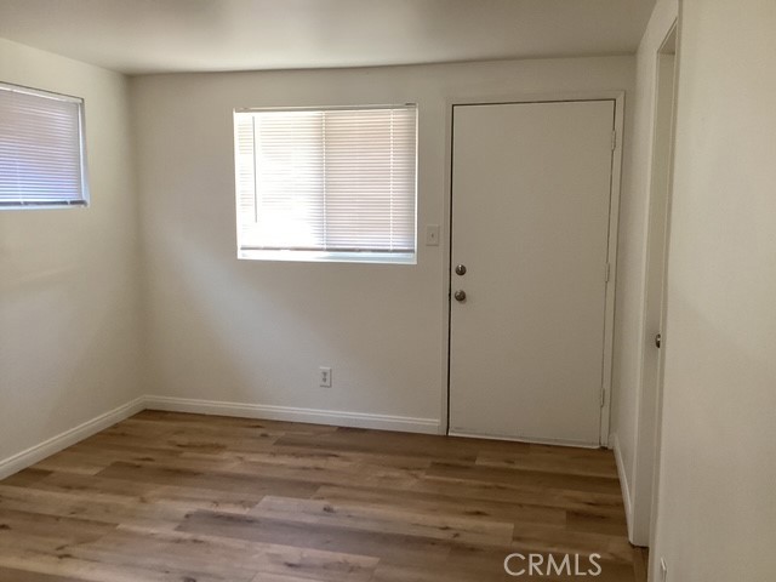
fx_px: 695
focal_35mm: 31
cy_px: 291
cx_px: 388
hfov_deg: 58.4
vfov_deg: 45.4
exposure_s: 1/60
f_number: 2.4
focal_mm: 3.3
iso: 160
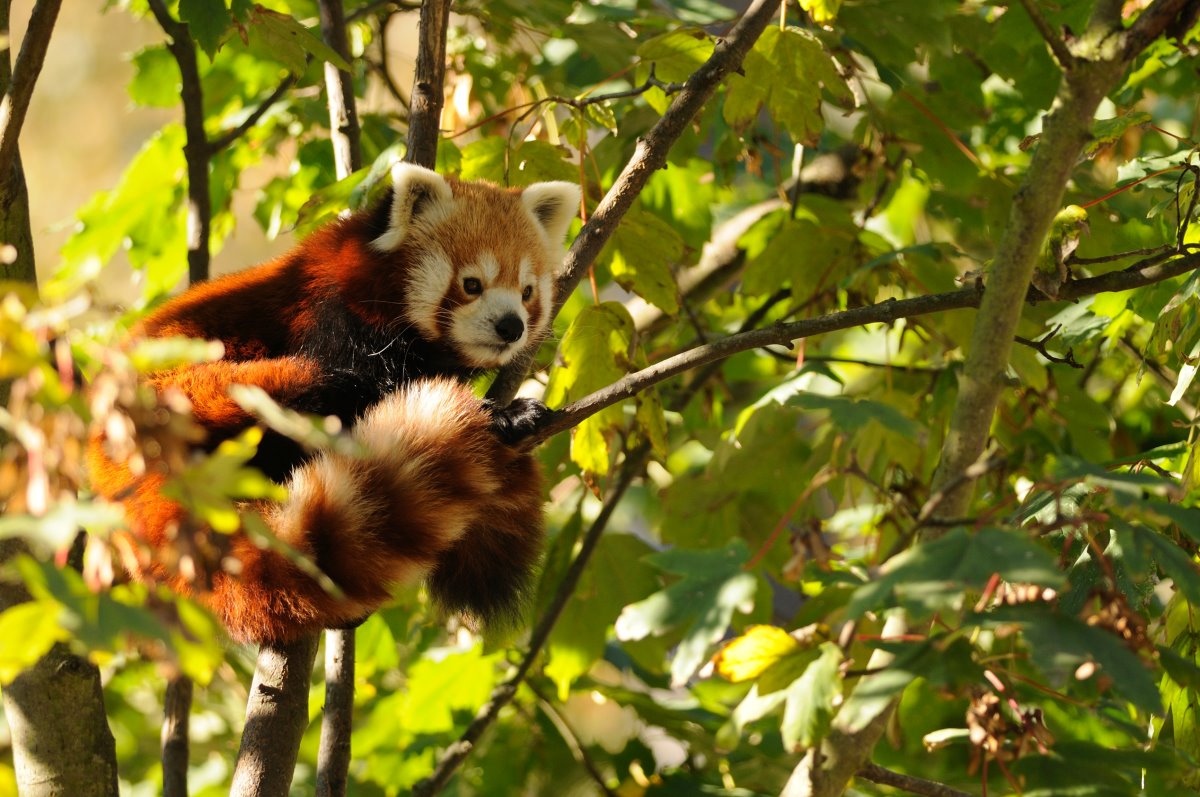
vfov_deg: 3.0
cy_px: 398
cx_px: 600
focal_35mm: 450
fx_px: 14982
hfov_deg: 4.6
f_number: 4
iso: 200
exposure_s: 1/200
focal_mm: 300
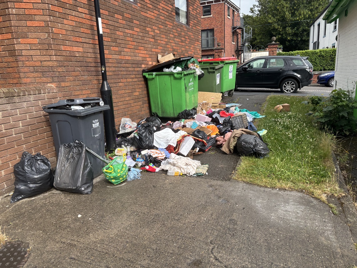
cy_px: 134
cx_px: 178
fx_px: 268
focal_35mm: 26
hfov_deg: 67.3
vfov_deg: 53.0
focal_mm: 5.96
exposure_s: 1/425
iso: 50
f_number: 1.6
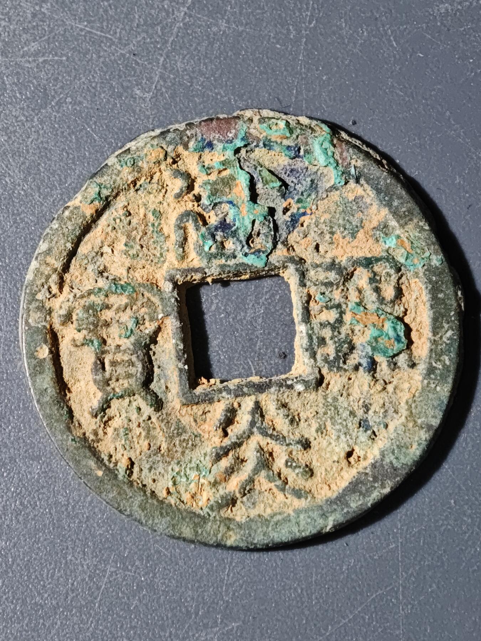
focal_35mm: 95
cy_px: 320
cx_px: 240
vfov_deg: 20.7
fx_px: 1760
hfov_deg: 15.6
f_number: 2
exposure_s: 1/100
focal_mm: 9
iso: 320
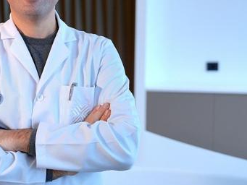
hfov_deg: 24.4
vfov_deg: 18.8
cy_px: 55
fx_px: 557
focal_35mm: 78
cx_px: 32
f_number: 2.8
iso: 160
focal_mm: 45
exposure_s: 1/100
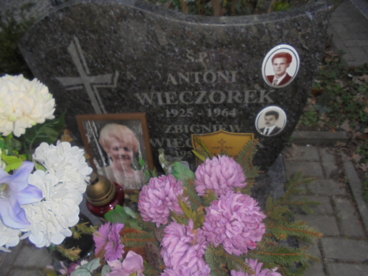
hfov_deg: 67.3
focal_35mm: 26
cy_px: 138
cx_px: 184
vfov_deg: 53.1
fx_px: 276
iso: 200
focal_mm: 4.6
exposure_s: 1/30
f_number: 3.5
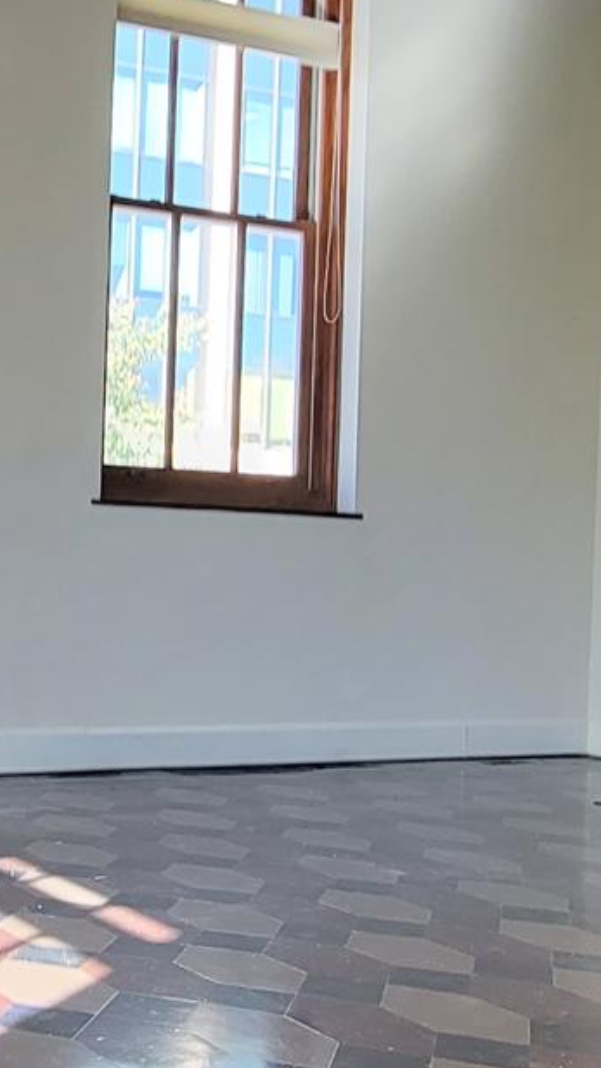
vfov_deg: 42.1
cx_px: -48
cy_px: 528
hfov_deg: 23.1
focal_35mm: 49
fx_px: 1388
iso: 200
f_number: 2.2
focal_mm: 2.2
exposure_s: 1/60
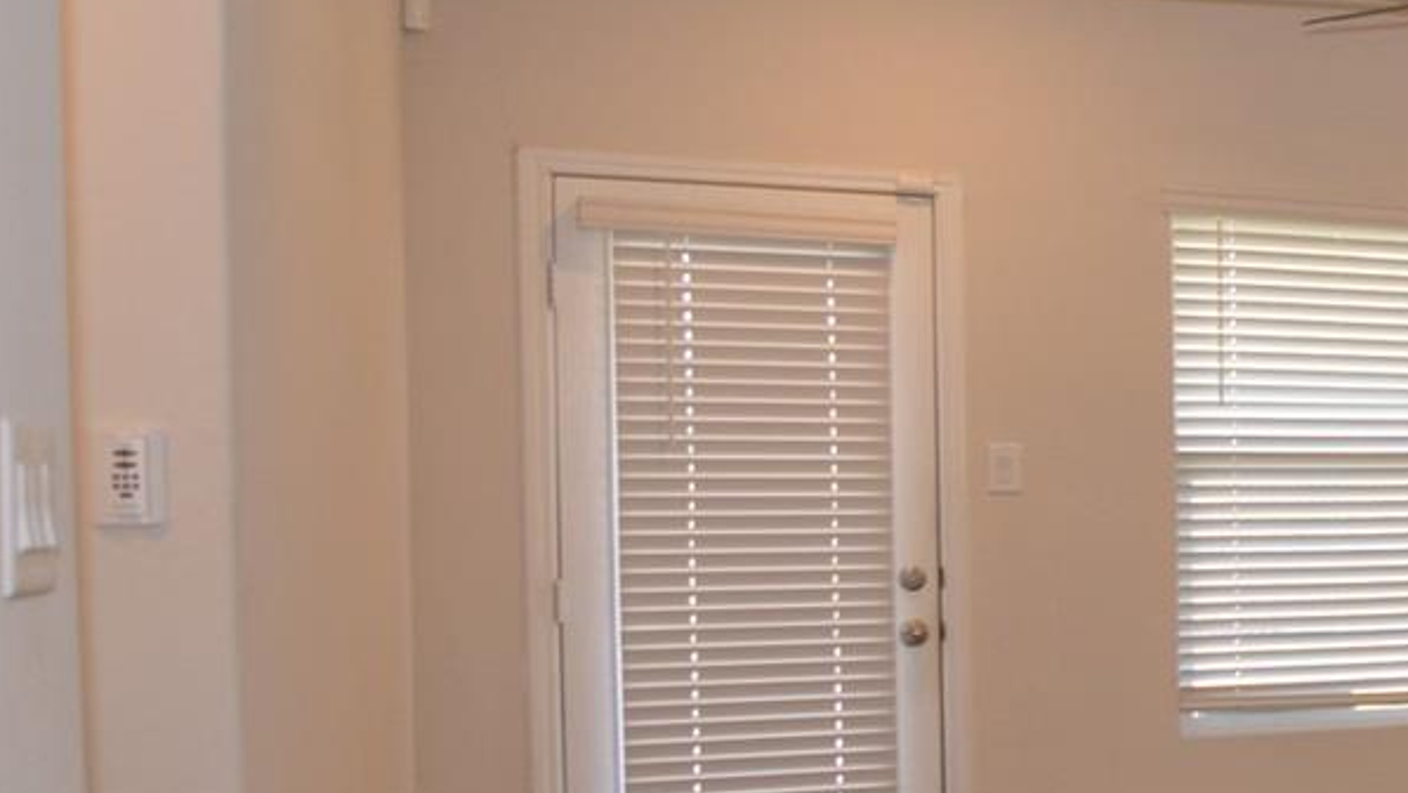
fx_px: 2311
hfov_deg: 23.8
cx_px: 2292
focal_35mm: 62
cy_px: 598
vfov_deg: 19.3
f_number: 4.5
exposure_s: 1/80
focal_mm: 11.5
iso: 400
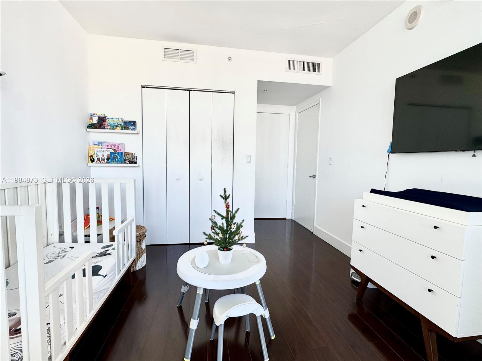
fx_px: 195
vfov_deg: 85.6
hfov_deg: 102.1
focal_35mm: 14
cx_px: 241
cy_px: 180
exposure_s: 1/143
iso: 40
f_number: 2.2
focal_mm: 2.22
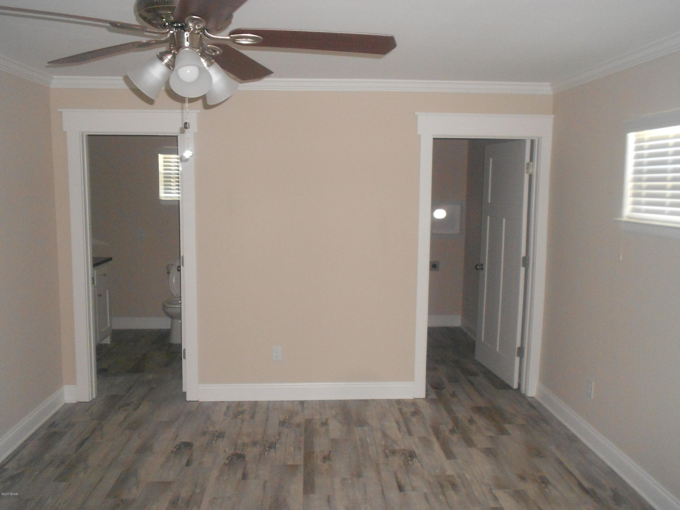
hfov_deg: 61.7
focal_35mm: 29
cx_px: 340
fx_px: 570
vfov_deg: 48.2
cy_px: 255
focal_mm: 5.1
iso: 400
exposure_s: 1/25
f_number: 3.4
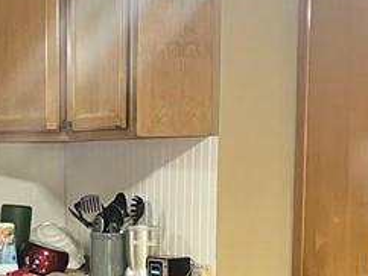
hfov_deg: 17.4
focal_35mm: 110
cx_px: -9
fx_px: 1171
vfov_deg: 13.2
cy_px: 326
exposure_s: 1/60
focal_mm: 5.1
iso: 320
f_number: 1.6
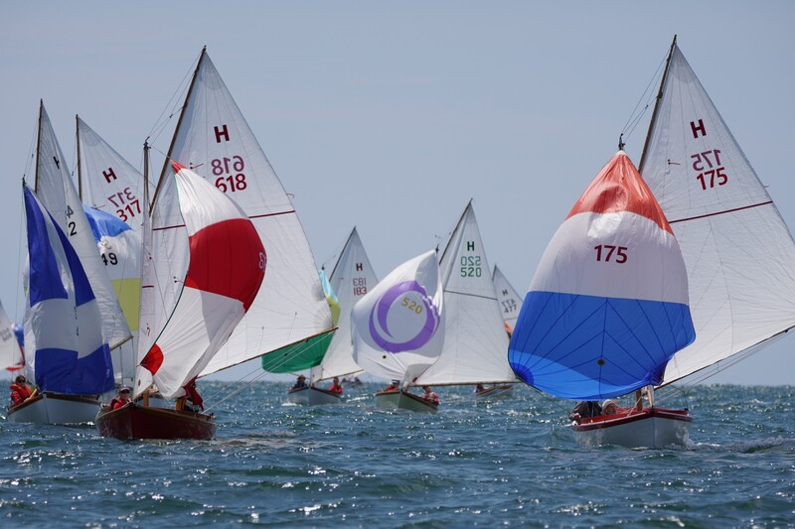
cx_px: 398
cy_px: 264
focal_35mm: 412
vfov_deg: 3.3
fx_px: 9107
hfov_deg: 5.0
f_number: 5.6
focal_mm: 275
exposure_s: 1/1600
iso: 160
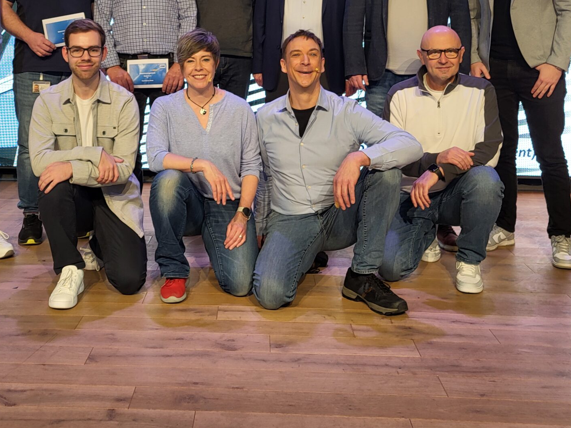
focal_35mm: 47
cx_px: 221
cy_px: 57
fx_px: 775
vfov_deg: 29.8
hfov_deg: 40.2
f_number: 1.8
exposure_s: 1/120
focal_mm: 5.4
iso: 50
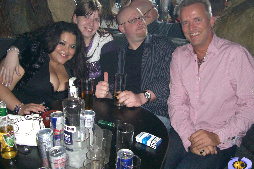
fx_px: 282
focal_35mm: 40
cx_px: 126
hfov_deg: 48.5
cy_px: 81
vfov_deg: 33.4
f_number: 2.8
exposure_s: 1/60
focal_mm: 7.9
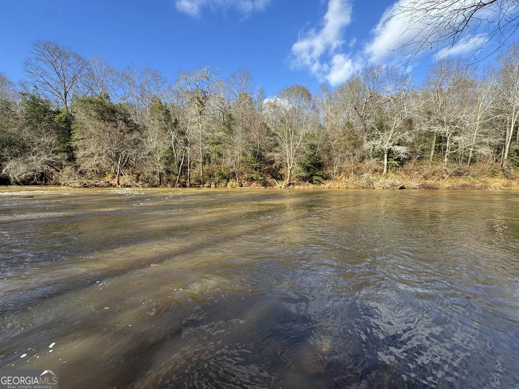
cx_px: 260
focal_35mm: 14
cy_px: 194
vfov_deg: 85.7
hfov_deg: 102.1
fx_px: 210
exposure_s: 1/537
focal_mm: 2.22
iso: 40
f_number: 2.2
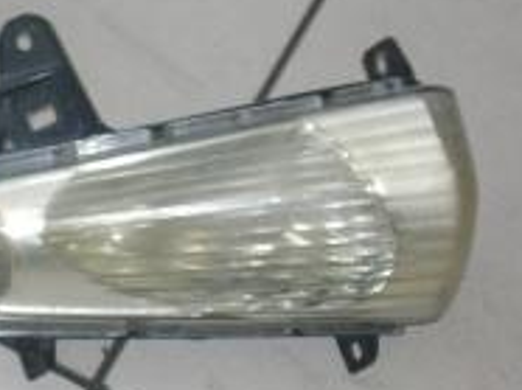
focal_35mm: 198
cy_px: 203
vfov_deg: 7.5
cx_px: 11
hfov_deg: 9.9
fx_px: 2982
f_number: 4.2
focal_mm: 13.7
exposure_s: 1/60.1
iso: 50
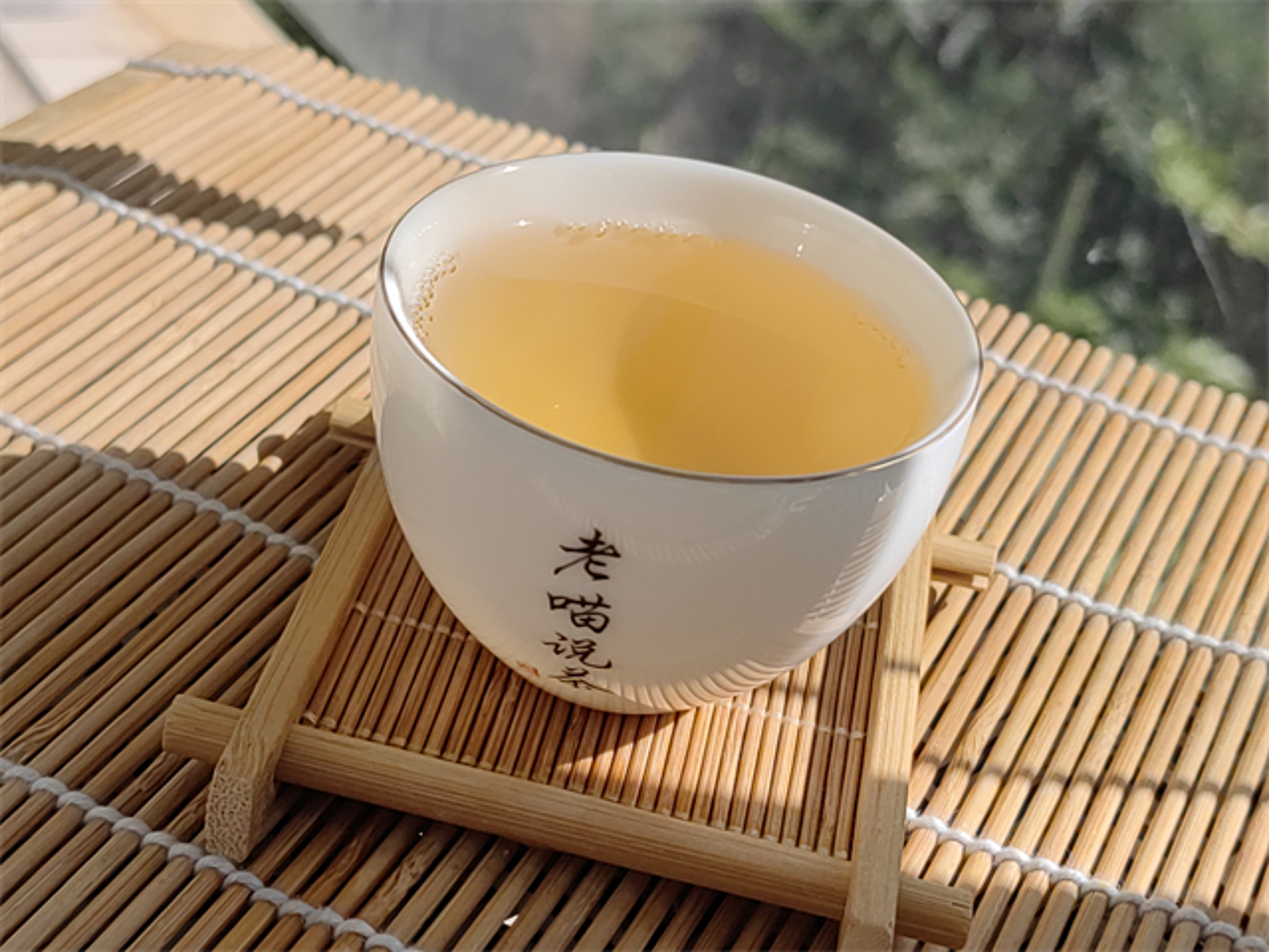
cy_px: 476
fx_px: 2236
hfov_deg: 31.7
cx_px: 634
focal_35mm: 61
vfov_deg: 24.0
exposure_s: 1/3509
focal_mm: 5.54
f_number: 1.8
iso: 50
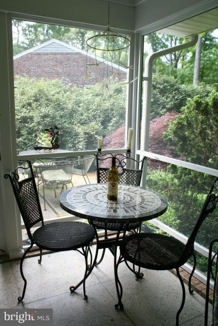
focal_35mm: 30
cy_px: 163
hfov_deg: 43.7
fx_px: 272
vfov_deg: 61.9
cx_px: 109
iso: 100
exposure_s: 1/50
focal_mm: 20
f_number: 5.6
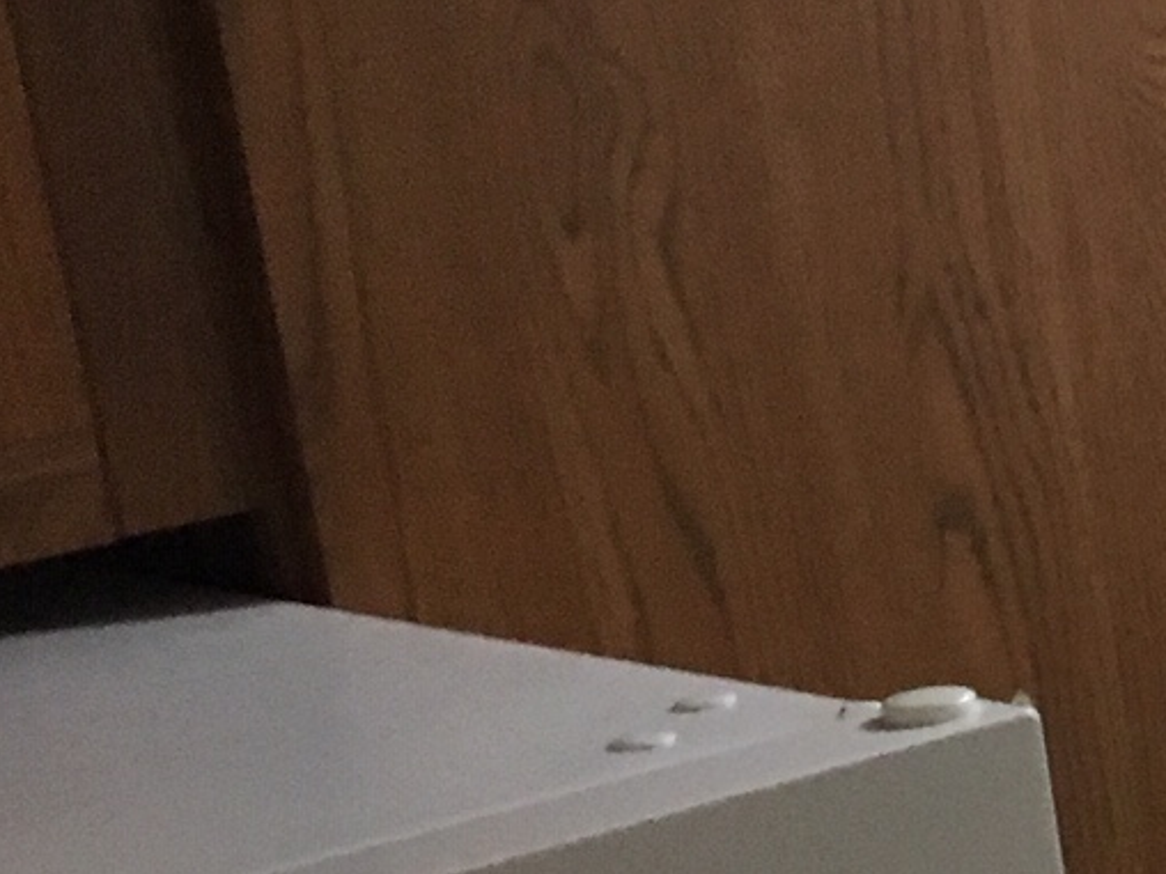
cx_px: 2011
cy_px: 668
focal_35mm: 115
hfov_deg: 15.1
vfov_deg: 12.8
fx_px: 3874
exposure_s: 1/30
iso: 200
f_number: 2.2
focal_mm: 4.15
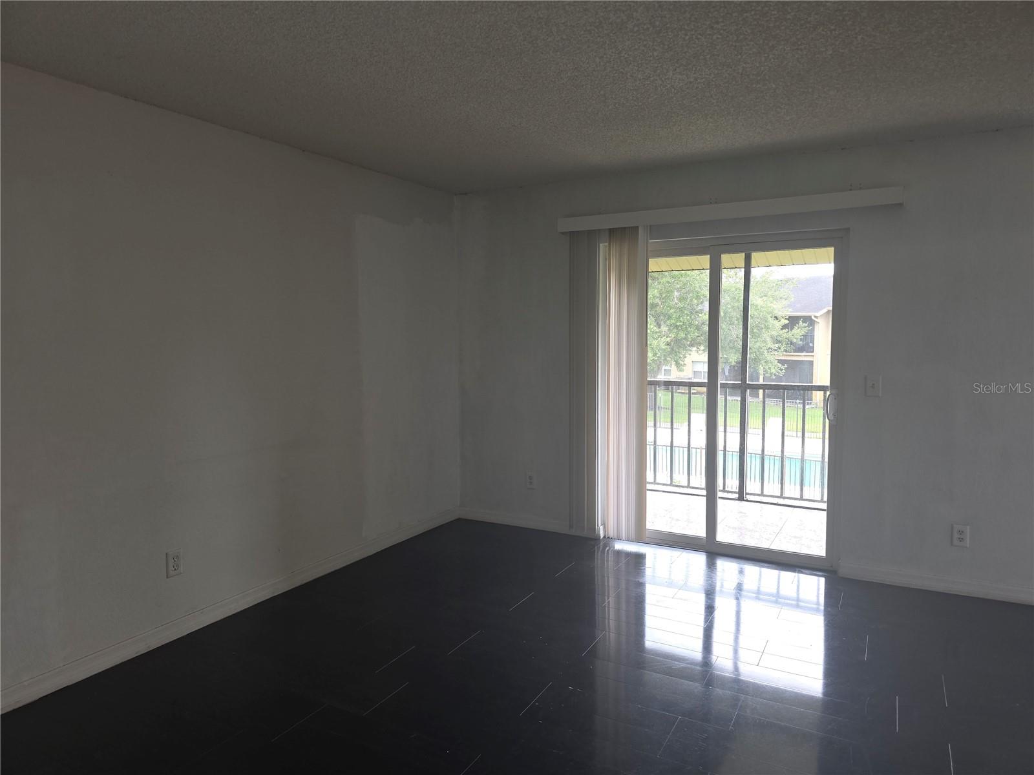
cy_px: 388
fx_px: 687
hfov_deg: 73.9
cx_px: 517
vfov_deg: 58.9
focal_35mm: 23
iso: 40
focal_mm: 6.3
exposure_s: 1/60
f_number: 1.7
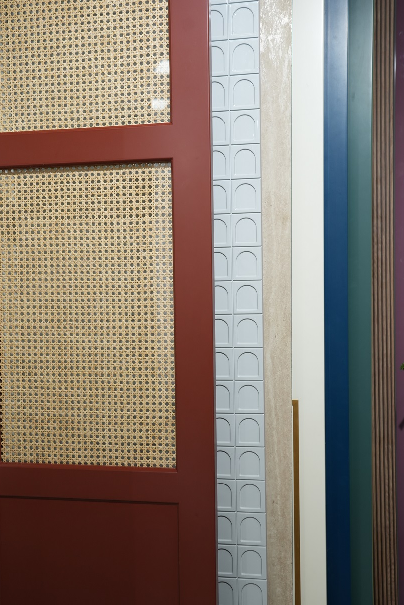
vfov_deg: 43.6
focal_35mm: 45
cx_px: 203
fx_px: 757
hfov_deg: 29.9
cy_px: 332
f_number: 4.5
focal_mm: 39
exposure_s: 1/200
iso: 800
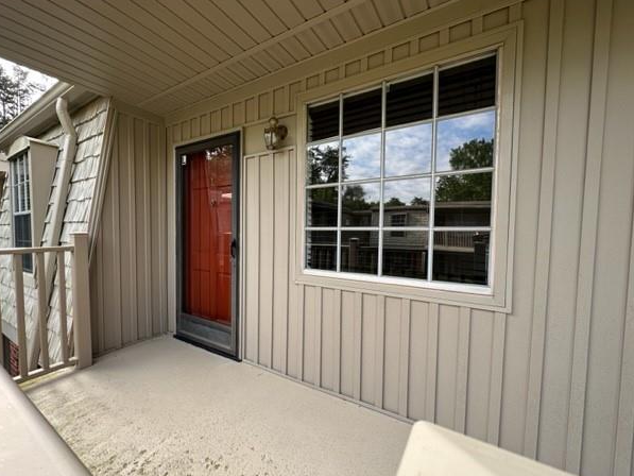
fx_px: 275
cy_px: 246
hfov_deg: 98.0
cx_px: 295
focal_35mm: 15
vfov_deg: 81.7
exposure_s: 1/202
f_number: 2.2
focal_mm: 2.22
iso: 40
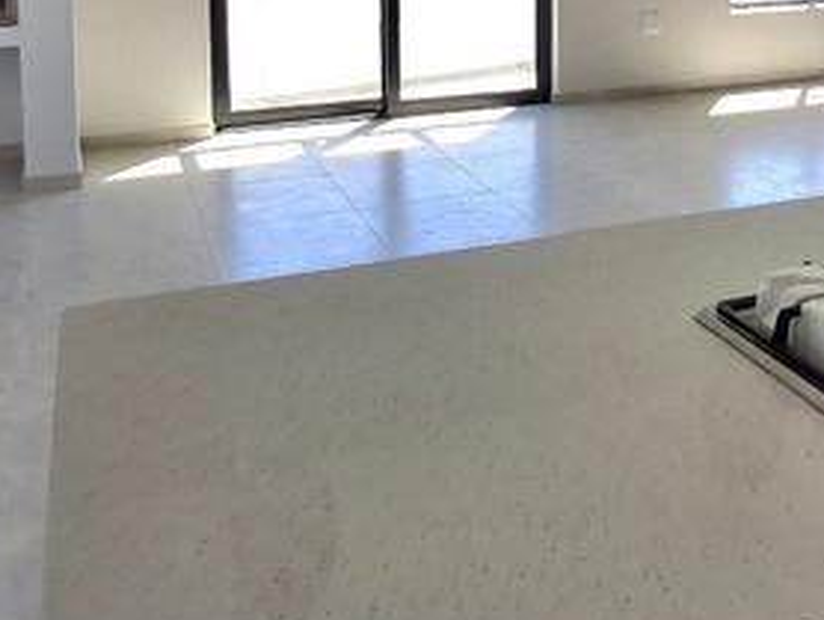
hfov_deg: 40.4
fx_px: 1096
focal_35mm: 46
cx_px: 587
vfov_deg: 29.2
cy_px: -18
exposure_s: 1/500
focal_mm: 1.64
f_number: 2.2
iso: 40
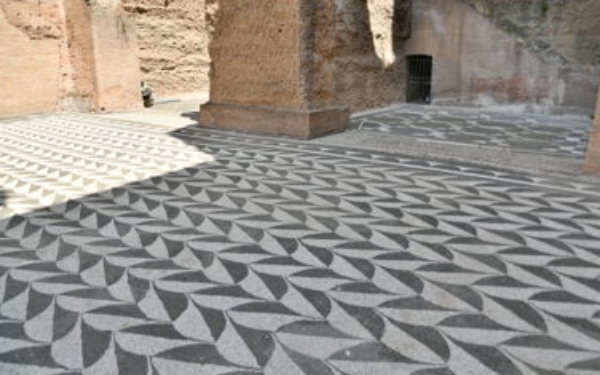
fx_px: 425
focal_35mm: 26
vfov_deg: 47.6
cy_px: 175
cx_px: 311
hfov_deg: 70.4
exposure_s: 1/250
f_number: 3.5
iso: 100
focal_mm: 16
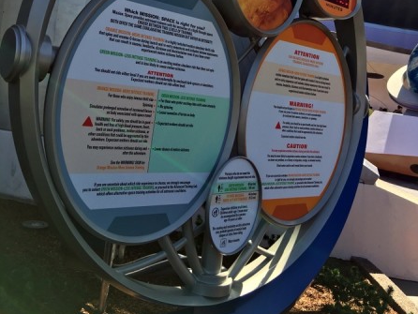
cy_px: 75
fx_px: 471
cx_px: 210
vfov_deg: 35.9
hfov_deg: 47.8
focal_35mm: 39
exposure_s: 1/718
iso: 25
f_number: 2.2
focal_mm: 4.15
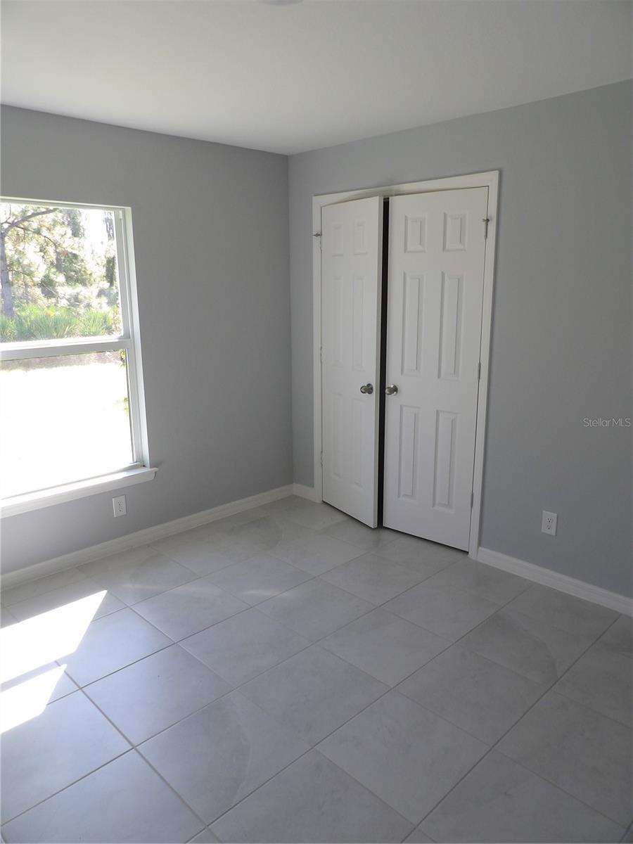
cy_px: 422
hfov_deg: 56.8
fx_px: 585
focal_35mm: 24
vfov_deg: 71.6
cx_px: 316
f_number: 3.2
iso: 104
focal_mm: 4.3
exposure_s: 1/33
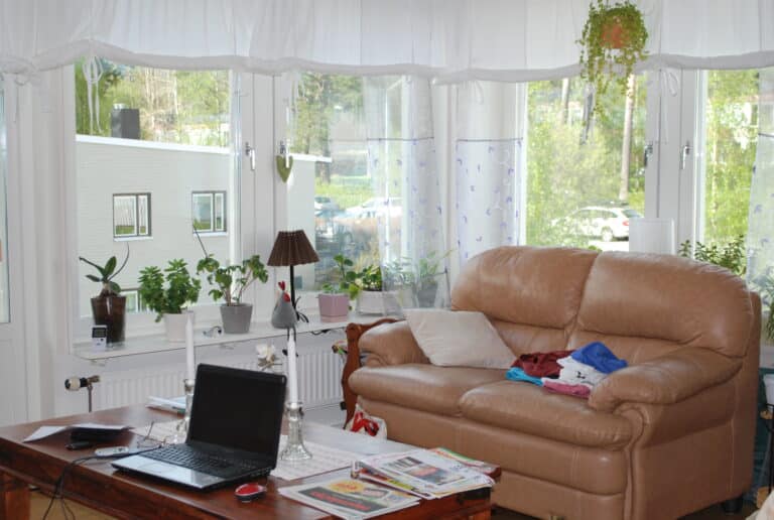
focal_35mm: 54
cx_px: 387
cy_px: 260
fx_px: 1164
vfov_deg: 25.2
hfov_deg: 36.8
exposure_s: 1/125
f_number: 5.3
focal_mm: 36
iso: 180
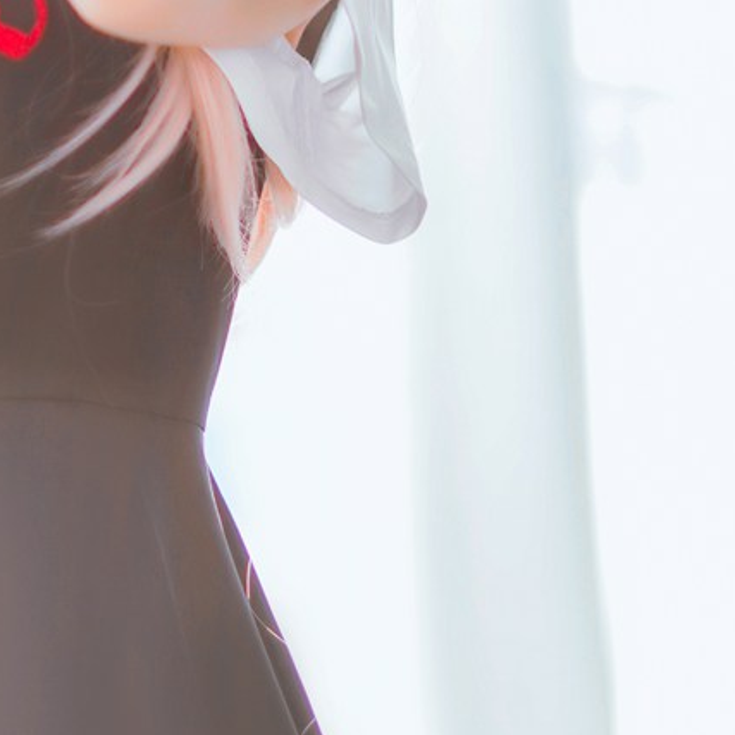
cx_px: -272
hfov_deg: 9.6
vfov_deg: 9.7
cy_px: 142
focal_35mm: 179
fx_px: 4300
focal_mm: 50
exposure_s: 1/640
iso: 160
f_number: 1.4
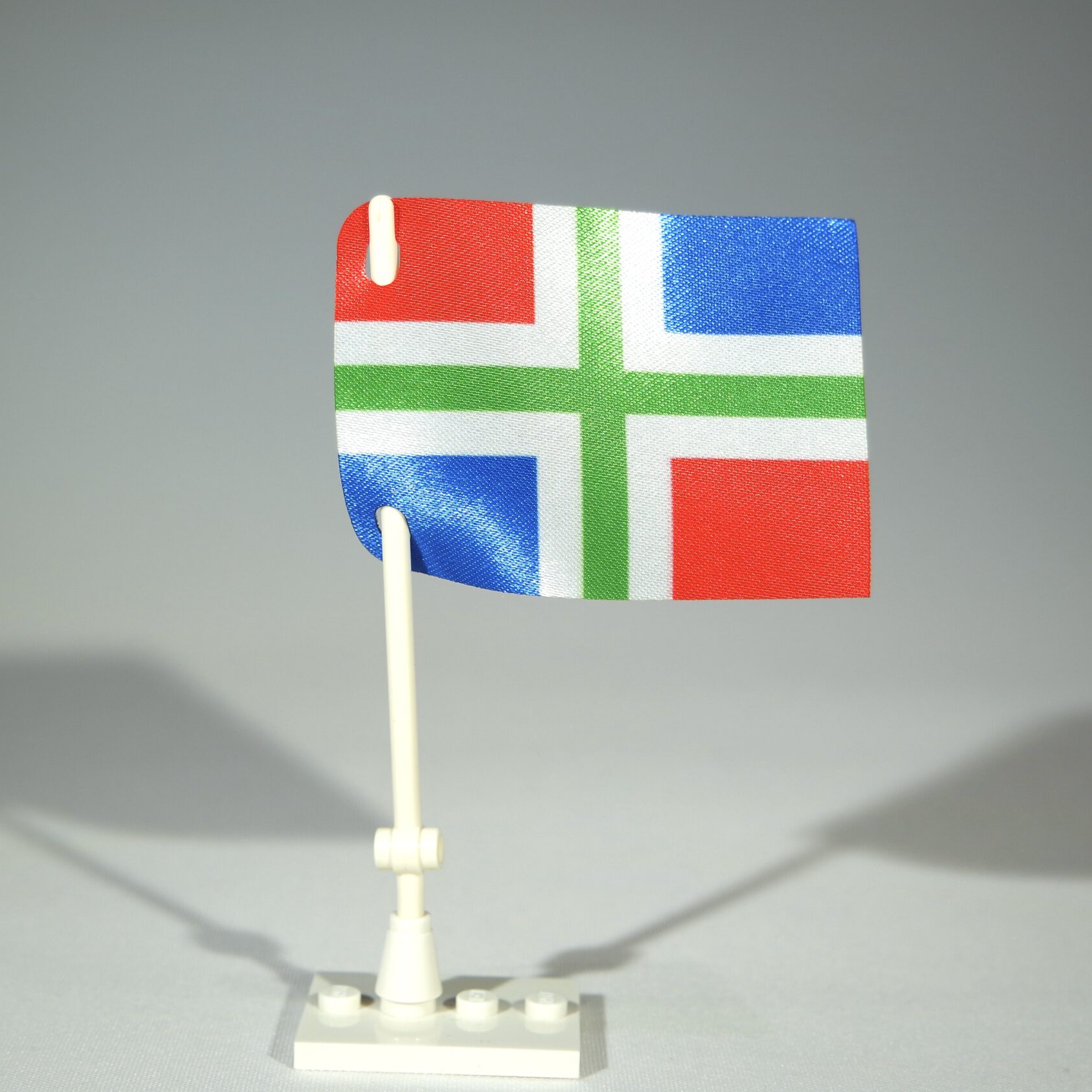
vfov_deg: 25.4
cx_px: 538
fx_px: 2427
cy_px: 543
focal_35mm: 68
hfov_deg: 25.4
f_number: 5
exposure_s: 1/160
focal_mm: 35
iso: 100
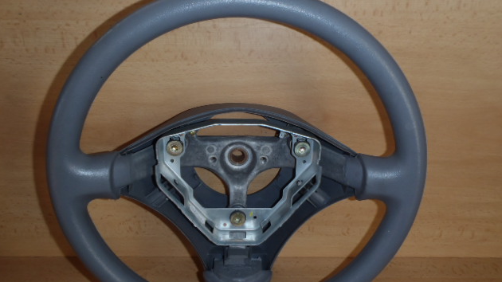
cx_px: 248
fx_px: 413
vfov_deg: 37.7
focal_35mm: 31
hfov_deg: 62.6
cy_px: 159
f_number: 3.9
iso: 100
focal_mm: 5
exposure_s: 1/30
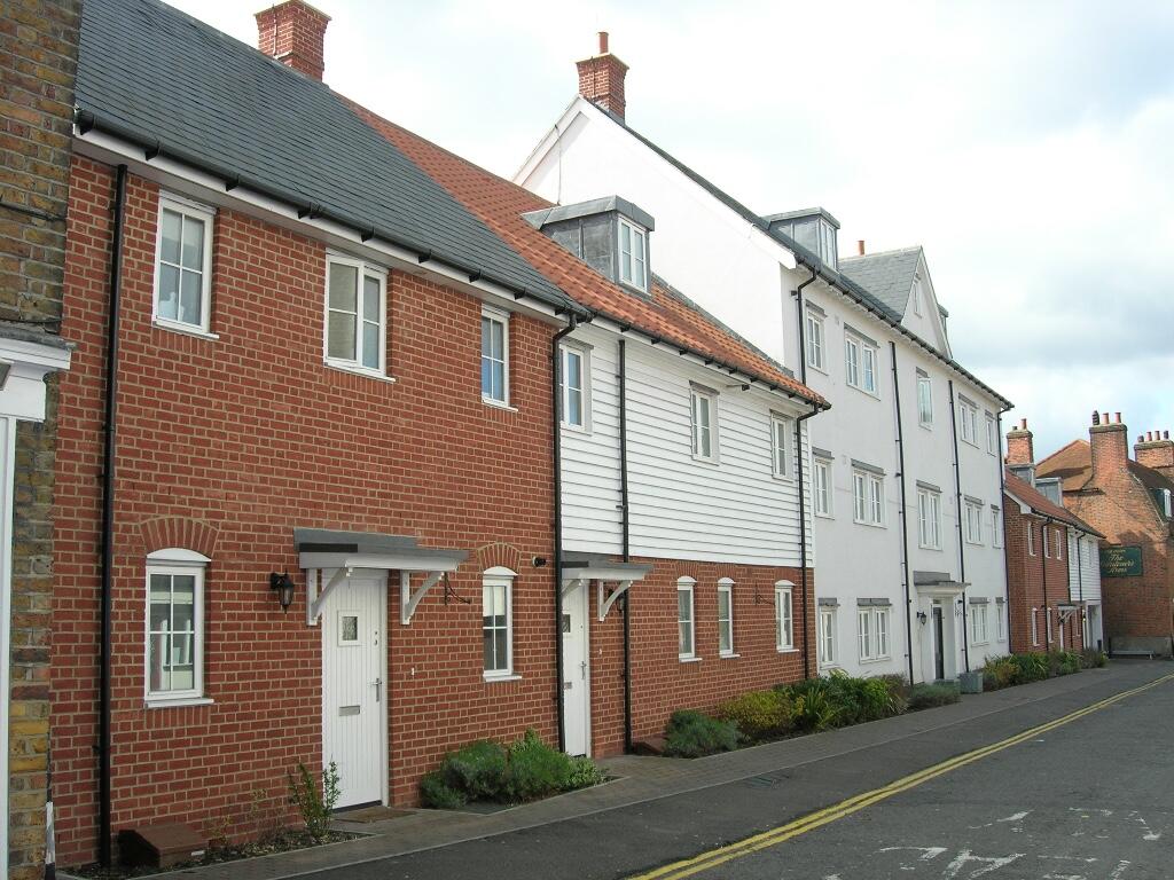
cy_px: 440
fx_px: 1289
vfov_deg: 37.7
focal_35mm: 38
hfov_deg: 49.0
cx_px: 587
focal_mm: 7.8
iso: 78
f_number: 4.8
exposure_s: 1/350
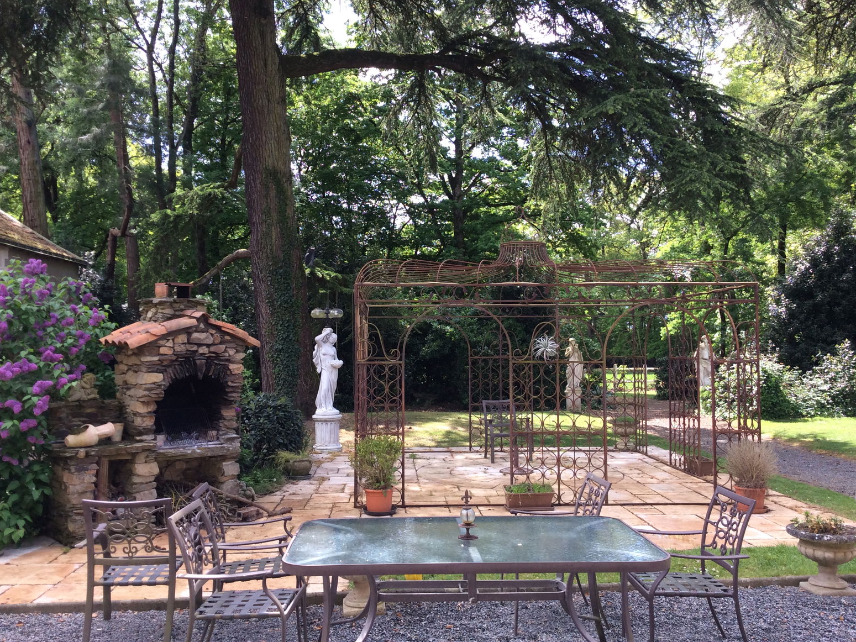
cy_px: 315
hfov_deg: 55.3
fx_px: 816
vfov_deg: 42.9
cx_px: 422
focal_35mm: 33
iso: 32
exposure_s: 1/318
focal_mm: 3.3
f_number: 2.4
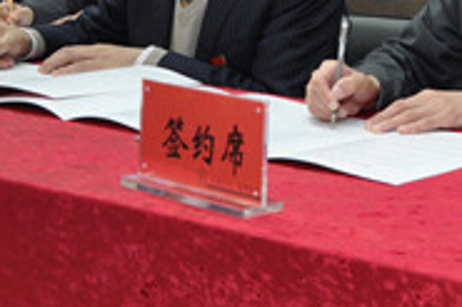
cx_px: 604
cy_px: -101
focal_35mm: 98
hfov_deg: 19.2
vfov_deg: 13.4
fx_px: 1257
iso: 560
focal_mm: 22
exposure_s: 1/30
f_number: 4
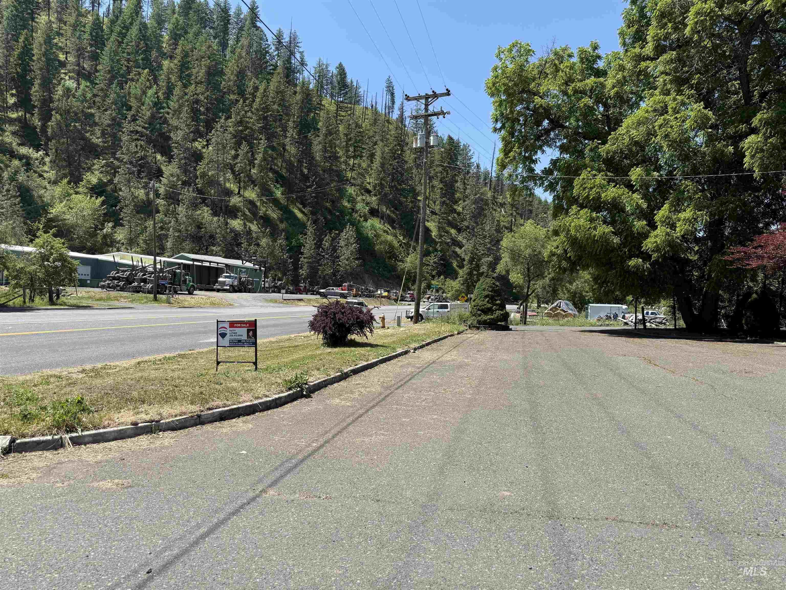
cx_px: 393
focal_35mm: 24
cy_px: 295
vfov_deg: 56.8
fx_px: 545
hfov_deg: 71.6
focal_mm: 6.76
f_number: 1.78
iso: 80
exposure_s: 1/2370
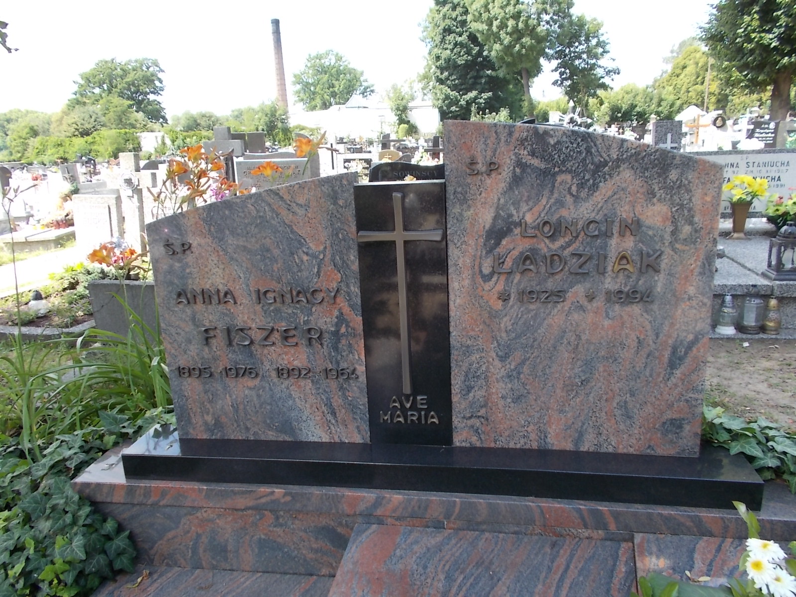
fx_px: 598
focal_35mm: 26
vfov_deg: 53.1
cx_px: 398
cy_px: 298
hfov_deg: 67.3
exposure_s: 1/200
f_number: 3.2
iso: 80
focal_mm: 4.6
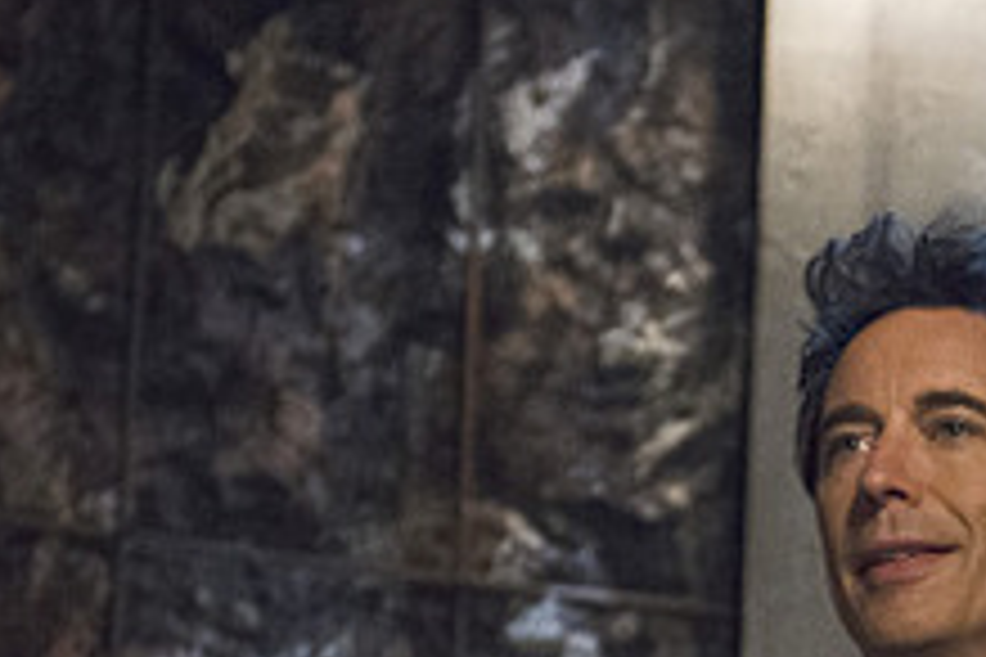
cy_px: 891
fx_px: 5669
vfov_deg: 6.6
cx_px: 914
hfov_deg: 9.9
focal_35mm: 207
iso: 6400
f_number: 2.8
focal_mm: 58
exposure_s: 1/125
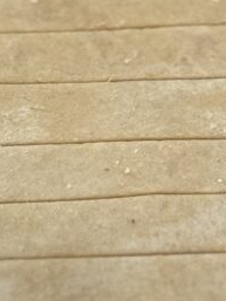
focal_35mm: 191
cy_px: 27
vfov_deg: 10.3
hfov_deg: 7.8
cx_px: 70
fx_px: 1661
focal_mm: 6.76
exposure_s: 1/60
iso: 250
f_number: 1.78
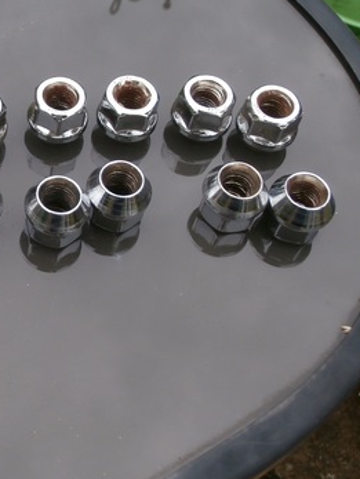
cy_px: 218
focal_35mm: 70
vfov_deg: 27.7
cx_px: -63
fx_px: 969
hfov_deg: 19.9
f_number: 3.9
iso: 100
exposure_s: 1/160
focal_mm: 6.67
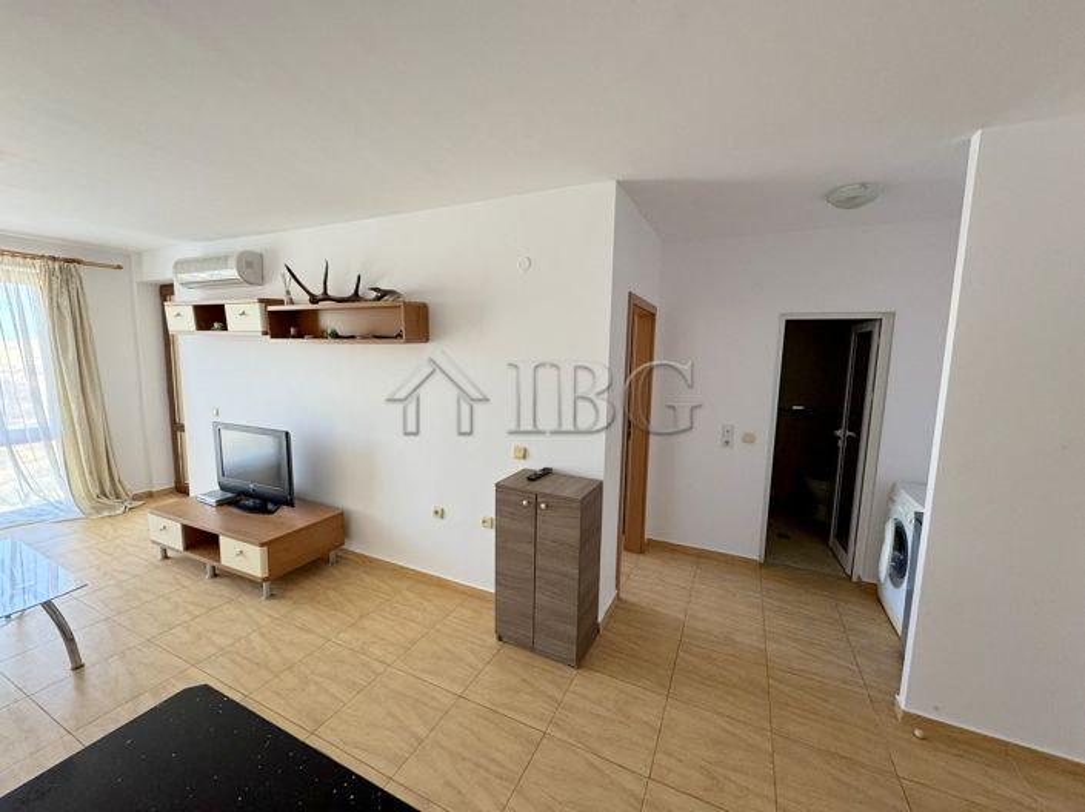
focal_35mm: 14
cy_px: 406
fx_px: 439
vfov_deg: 85.6
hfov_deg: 102.1
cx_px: 542
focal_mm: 2.22
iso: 200
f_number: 2.2
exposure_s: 1/99
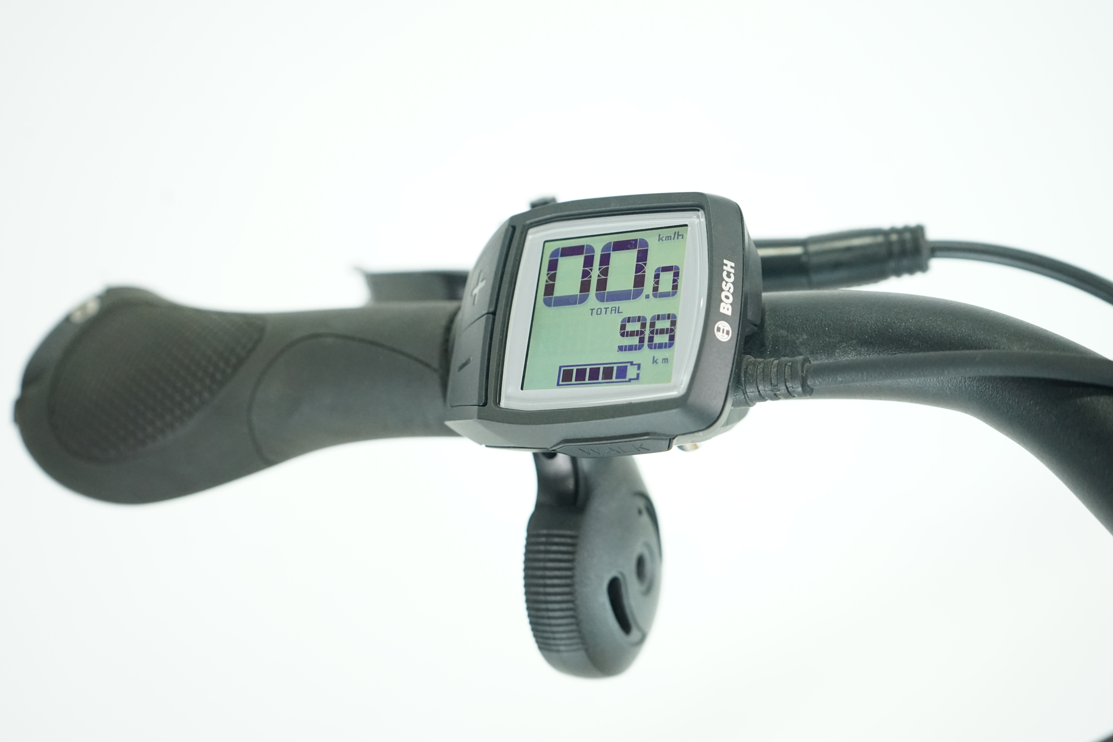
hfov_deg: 53.1
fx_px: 1113
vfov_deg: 36.9
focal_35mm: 36
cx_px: 556
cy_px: 371
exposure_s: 1/200
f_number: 5
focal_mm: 36
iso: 3200
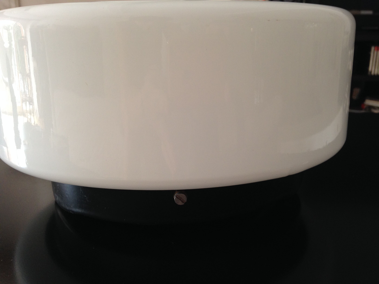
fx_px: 361
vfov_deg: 42.9
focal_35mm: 33
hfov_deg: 55.4
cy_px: 142
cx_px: 190
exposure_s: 1/20
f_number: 2.4
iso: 100
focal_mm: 4.12
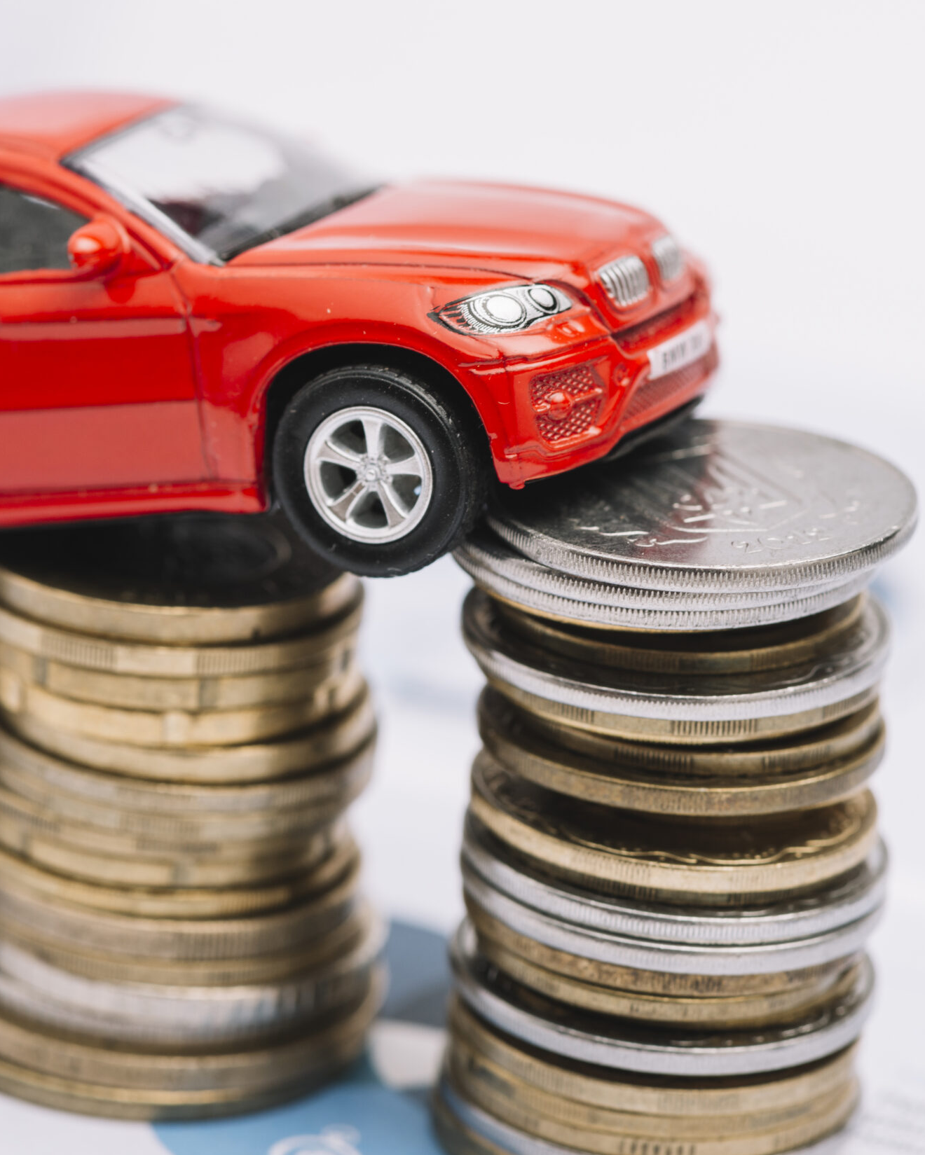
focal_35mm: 153
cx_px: 294
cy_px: 585
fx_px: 5234
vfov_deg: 12.6
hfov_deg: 10.1
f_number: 10
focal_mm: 105
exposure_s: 1/160
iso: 250
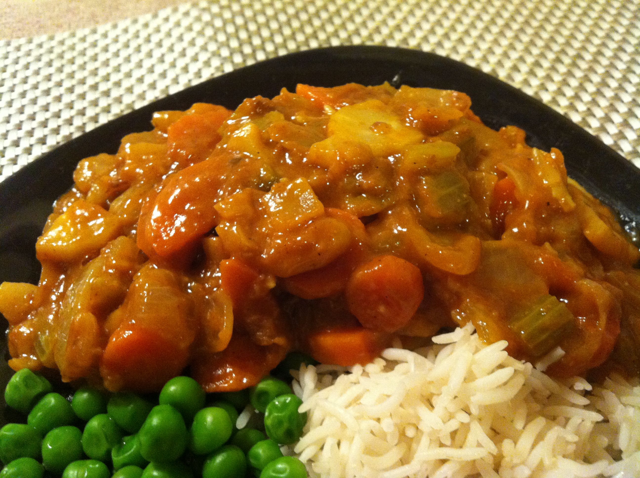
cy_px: 239
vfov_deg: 40.6
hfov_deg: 52.7
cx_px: 320
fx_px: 646
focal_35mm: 35
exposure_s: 1/15
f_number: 2.8
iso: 500
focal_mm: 3.85
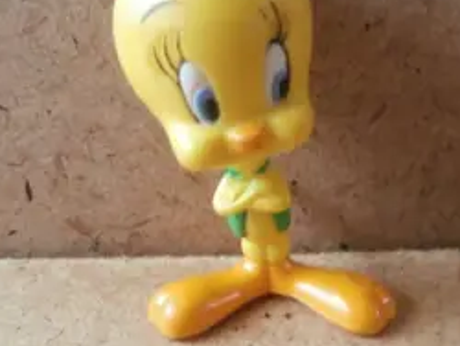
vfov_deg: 31.3
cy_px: 112
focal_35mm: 46
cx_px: 250
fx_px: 612
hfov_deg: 41.2
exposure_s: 1/20
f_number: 3
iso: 200
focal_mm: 4.2
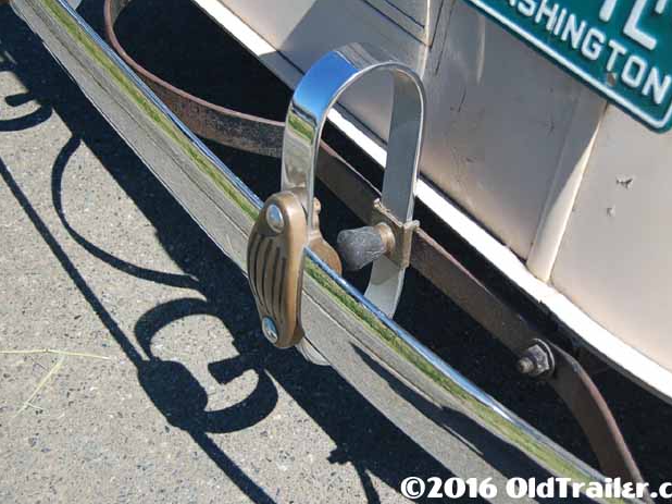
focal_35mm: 58
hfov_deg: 33.5
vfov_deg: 25.4
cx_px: 346
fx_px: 1117
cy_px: 254
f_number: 4.8
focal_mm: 35
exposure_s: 1/800
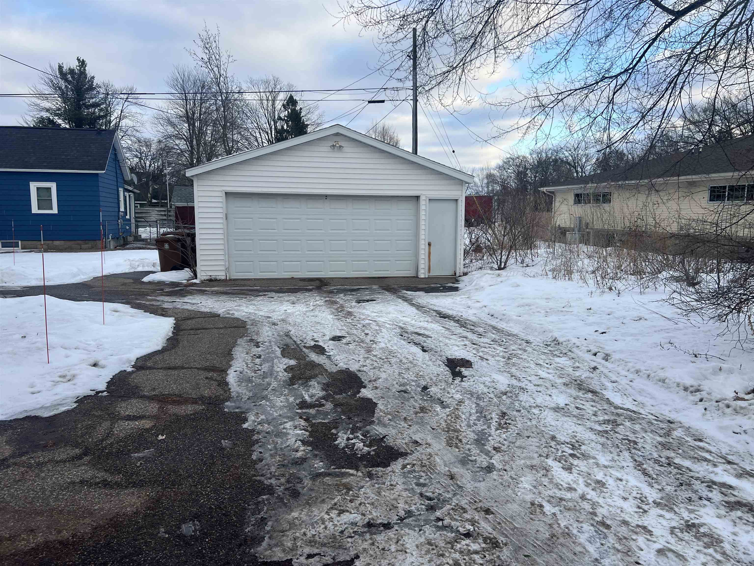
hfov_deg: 67.3
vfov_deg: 53.1
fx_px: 566
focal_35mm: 26
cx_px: 377
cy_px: 283
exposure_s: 1/909
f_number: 1.5
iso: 50
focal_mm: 5.7
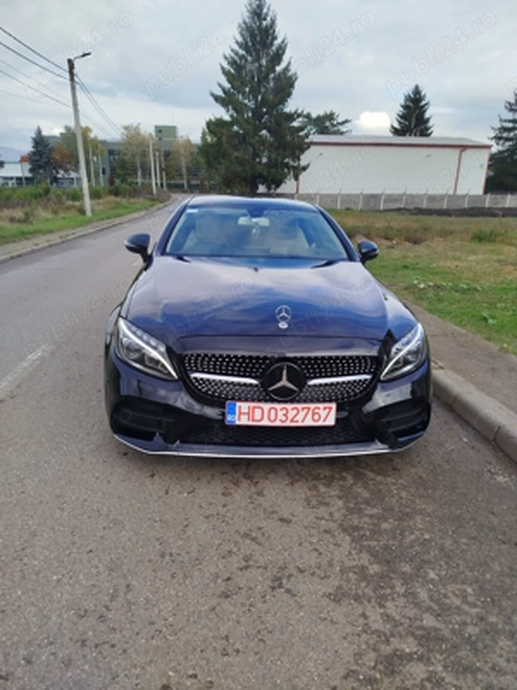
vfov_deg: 71.6
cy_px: 345
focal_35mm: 24
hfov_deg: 56.8
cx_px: 258
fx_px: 478
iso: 50
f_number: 1.7
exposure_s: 1/508
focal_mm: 5.31
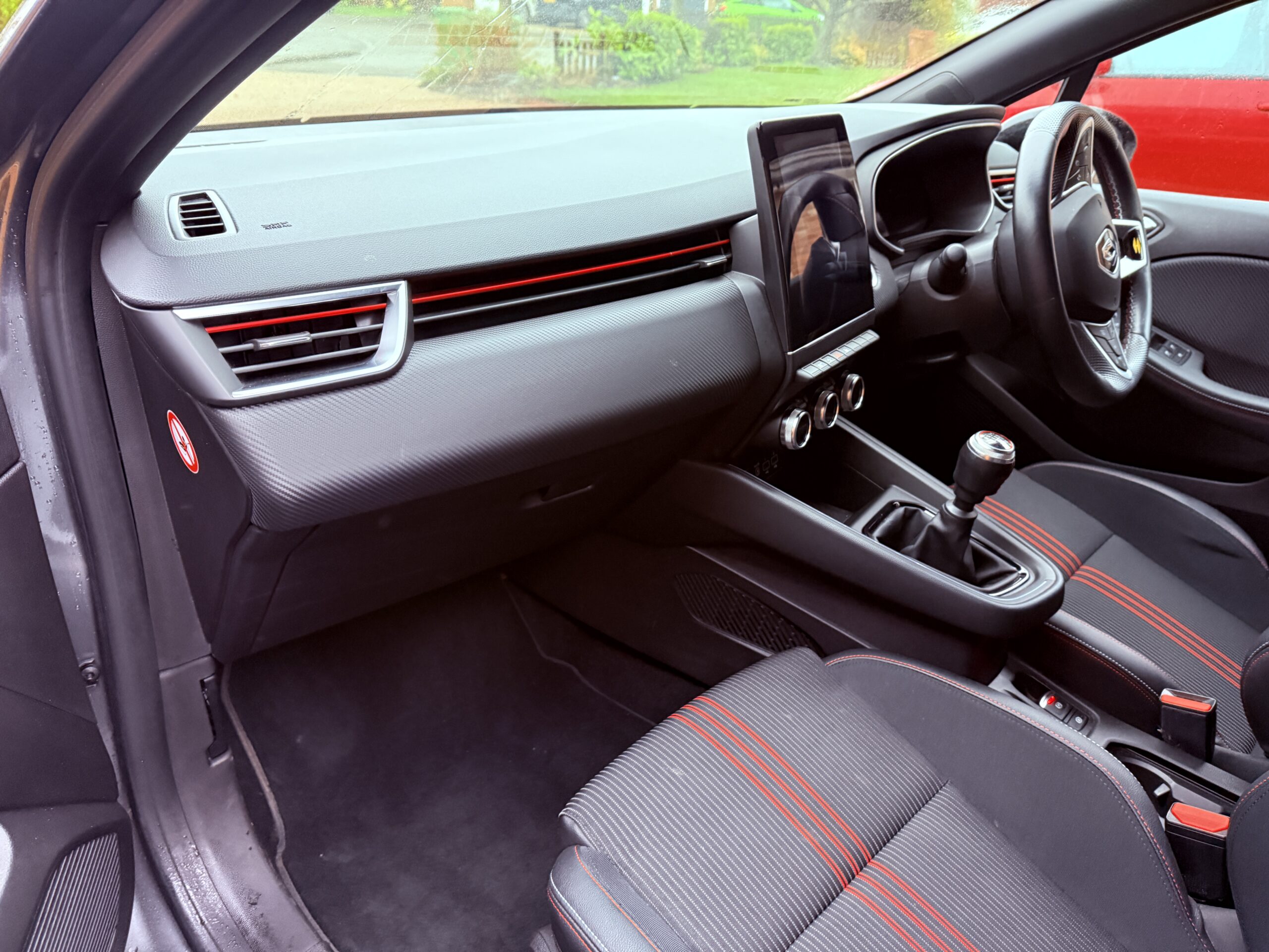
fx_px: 880
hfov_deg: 71.6
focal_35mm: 24
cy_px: 476
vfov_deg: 56.8
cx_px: 634
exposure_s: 1/60
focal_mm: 6.76
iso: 640
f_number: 1.78
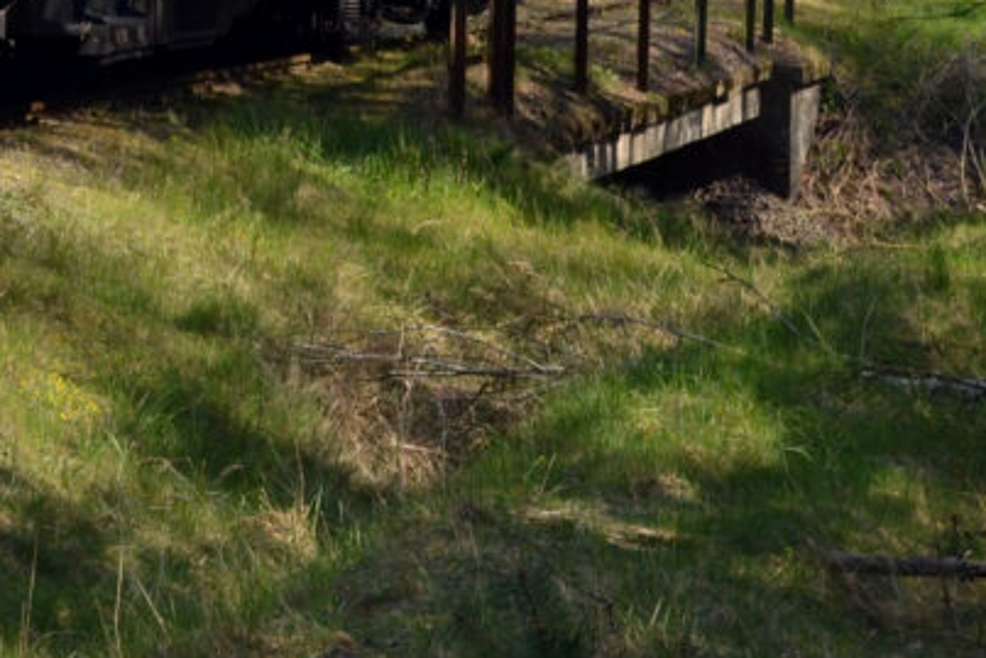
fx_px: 4521
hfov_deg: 11.9
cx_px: -481
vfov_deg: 8.2
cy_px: -336
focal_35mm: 165
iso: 400
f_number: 9
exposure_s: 1/320
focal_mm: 32
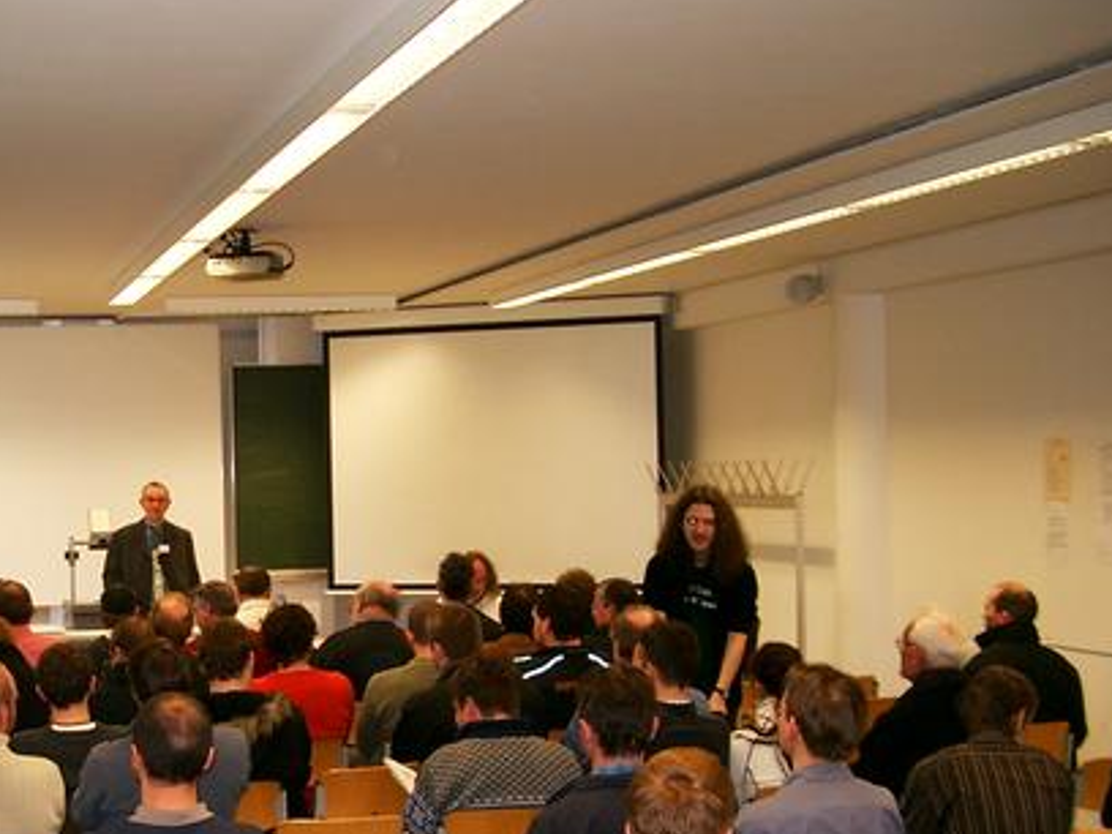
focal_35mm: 58
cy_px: 548
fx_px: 1863
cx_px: 283
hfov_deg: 32.6
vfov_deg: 25.1
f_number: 2.6
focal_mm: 7.6
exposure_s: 1/60
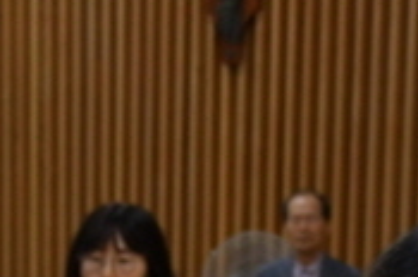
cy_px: 593
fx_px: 2109
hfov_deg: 11.3
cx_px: 90
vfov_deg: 7.2
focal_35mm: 182
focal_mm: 26
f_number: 4
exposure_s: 1/160
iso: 800
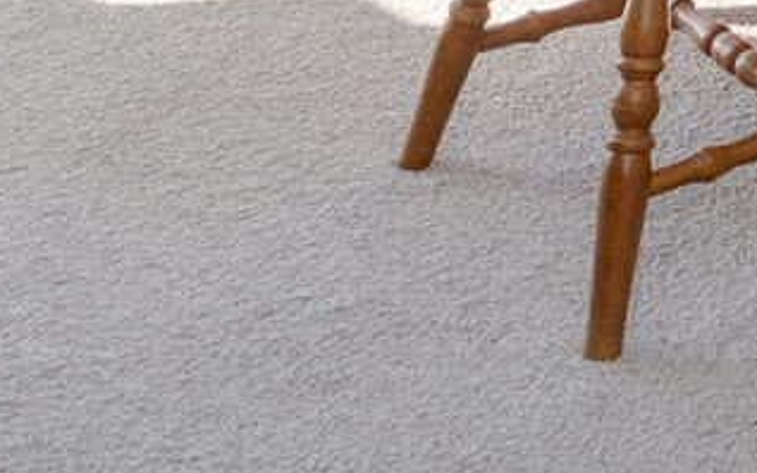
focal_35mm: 111
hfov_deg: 16.0
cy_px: -999
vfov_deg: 9.2
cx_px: 1347
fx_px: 2290
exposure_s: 1/320
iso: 250
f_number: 6.3
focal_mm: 12
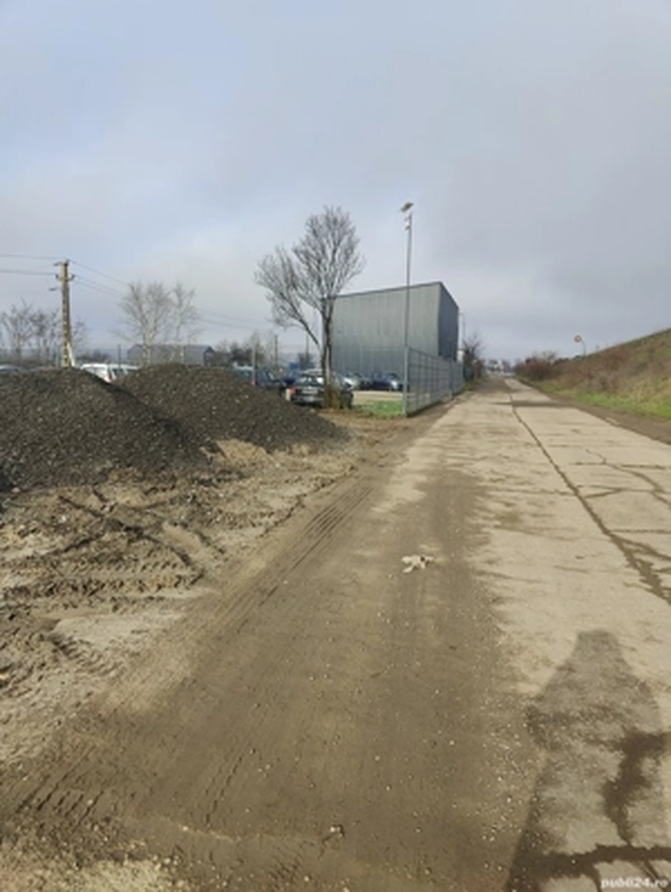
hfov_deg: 59.0
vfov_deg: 73.9
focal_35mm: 23
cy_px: 446
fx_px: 593
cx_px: 336
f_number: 1.8
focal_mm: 6.06
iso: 50
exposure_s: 1/1342
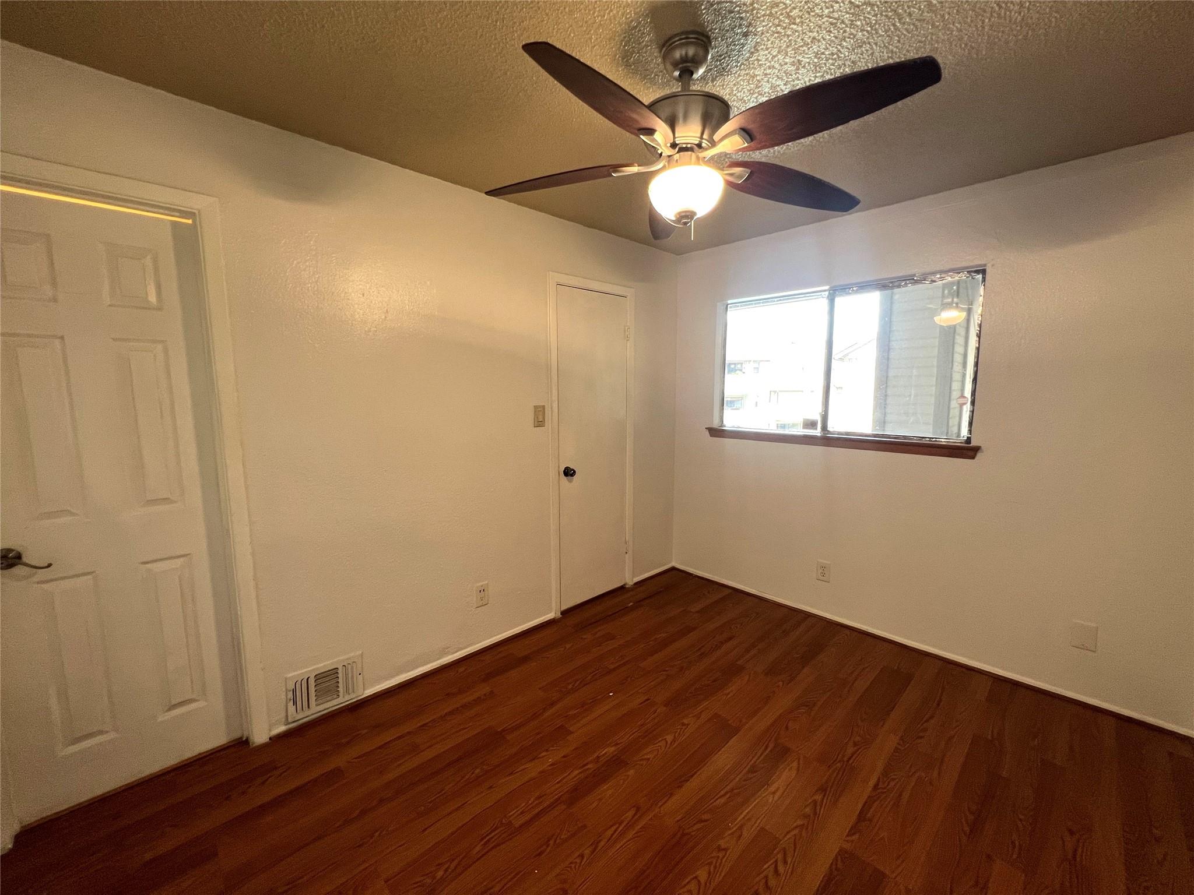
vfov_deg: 89.9
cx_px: 597
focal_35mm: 13
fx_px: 448
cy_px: 448
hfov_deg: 106.2
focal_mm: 1.57
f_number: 1.8
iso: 125
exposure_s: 1/60
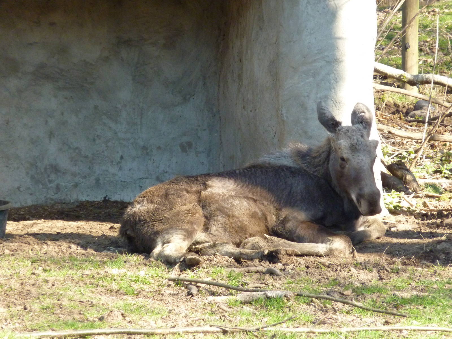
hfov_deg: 6.6
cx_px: 226
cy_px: 170
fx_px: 3917
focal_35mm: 300
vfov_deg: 5.0
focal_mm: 49.2
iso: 400
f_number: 4.9
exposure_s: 1/200
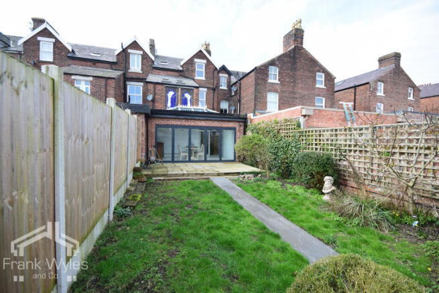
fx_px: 183
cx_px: 220
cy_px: 146
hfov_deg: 100.4
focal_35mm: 15
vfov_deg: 77.4
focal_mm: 10
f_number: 10
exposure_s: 1/250
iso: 400
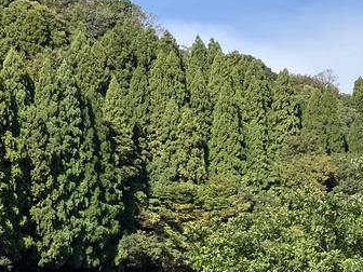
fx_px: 1049
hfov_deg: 19.5
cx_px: 279
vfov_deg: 14.5
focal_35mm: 100
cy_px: 293
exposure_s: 1/1473
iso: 32
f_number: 1.8
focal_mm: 3.99
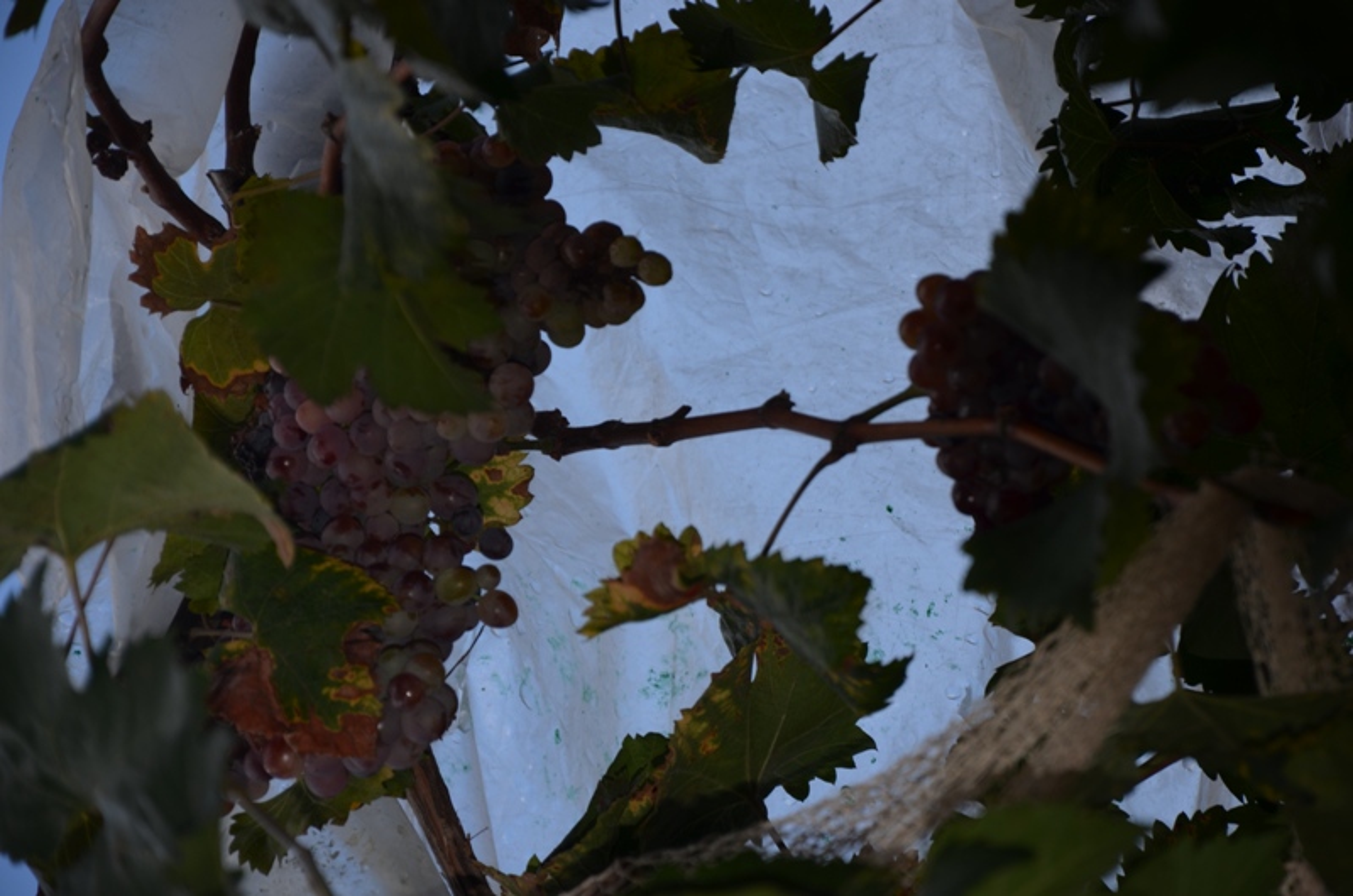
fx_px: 5908
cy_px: 448
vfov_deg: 8.7
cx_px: 676
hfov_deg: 13.1
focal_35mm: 158
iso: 100
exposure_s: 1/125
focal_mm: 105
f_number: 5.6
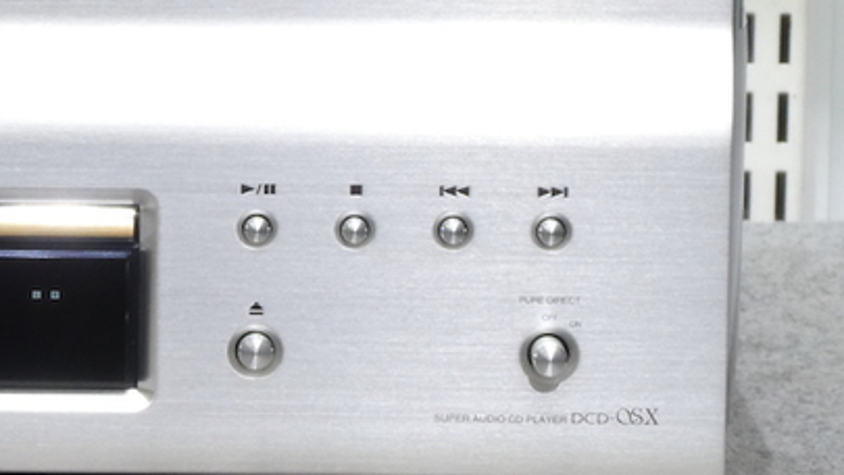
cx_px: -135
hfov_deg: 5.8
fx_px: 8260
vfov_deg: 3.3
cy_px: 254
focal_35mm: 369
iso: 200
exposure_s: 1/6
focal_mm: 25.6
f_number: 5.4
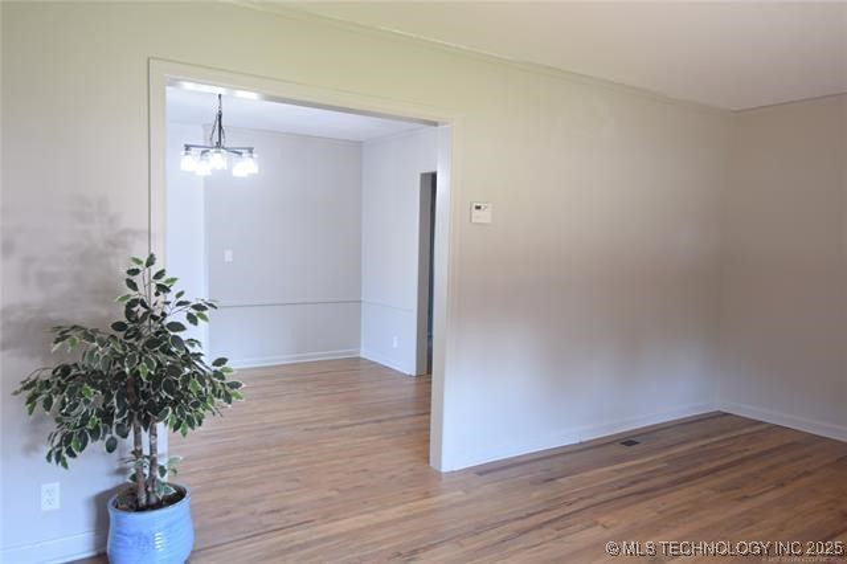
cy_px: 282
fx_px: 635
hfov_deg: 67.4
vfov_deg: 47.9
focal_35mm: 27
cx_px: 424
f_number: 4
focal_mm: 18
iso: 400
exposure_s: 1/60
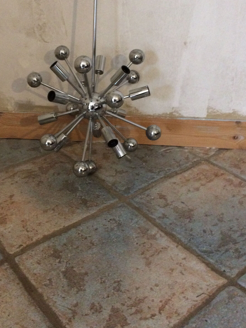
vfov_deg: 46.1
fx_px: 379
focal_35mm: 40
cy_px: 110
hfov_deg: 35.7
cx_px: 88
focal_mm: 4.15
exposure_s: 1/17
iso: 400
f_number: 2.2
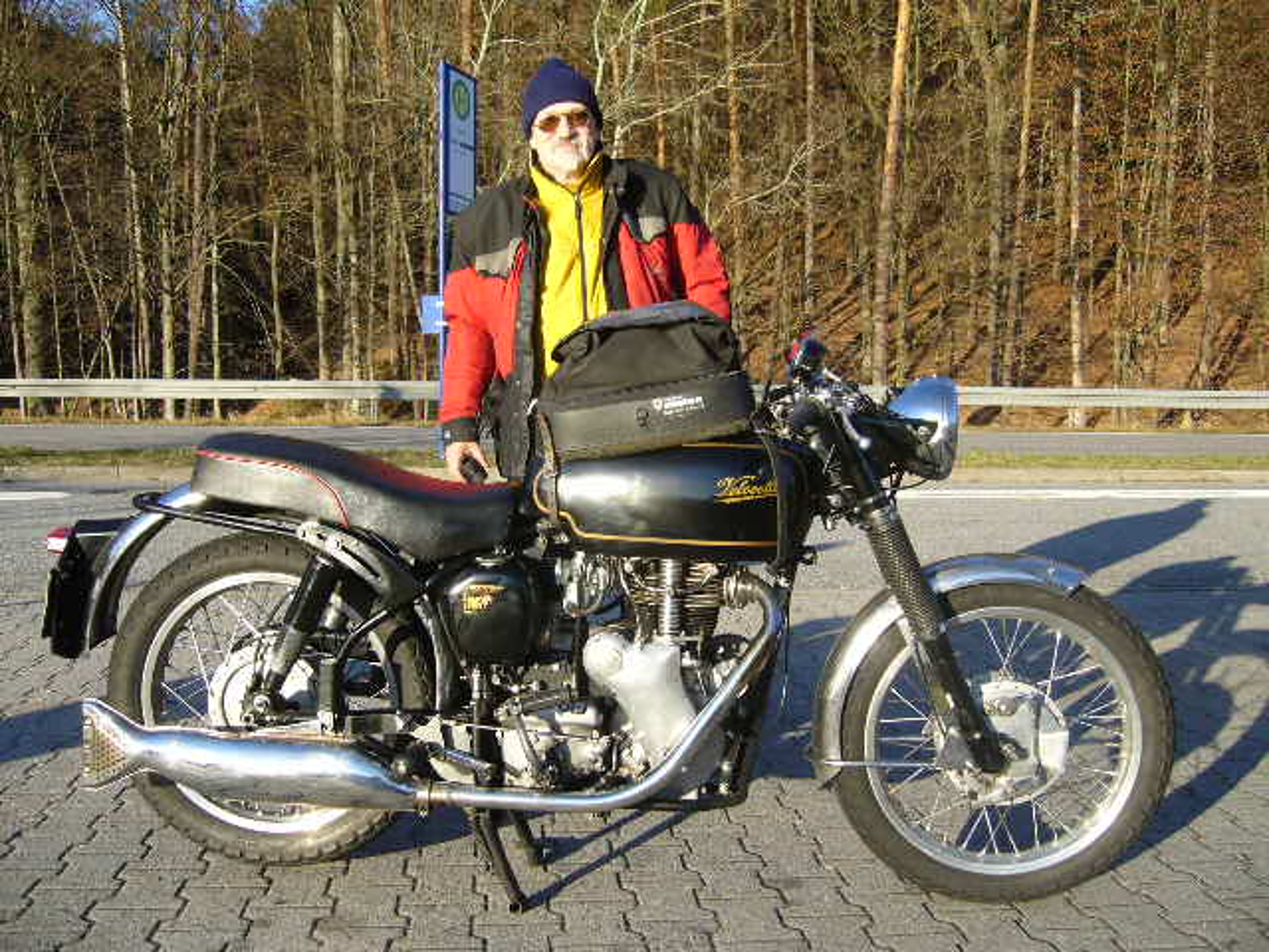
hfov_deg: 52.6
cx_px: 634
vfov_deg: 40.7
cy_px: 476
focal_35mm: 35
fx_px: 1283
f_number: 2.8
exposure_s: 1/400
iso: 80
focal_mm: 5.8
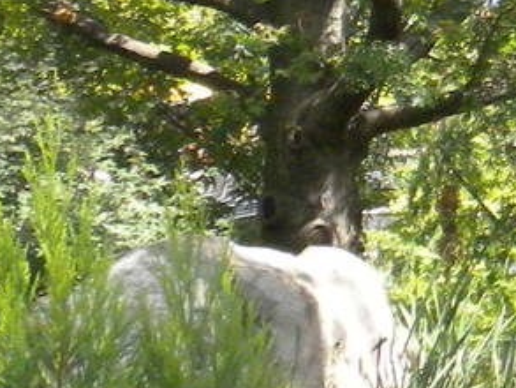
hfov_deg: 8.8
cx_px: 1277
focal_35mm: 202
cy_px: 139
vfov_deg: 7.4
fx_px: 3012
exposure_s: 1/500
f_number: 3.5
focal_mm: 6.6
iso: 308
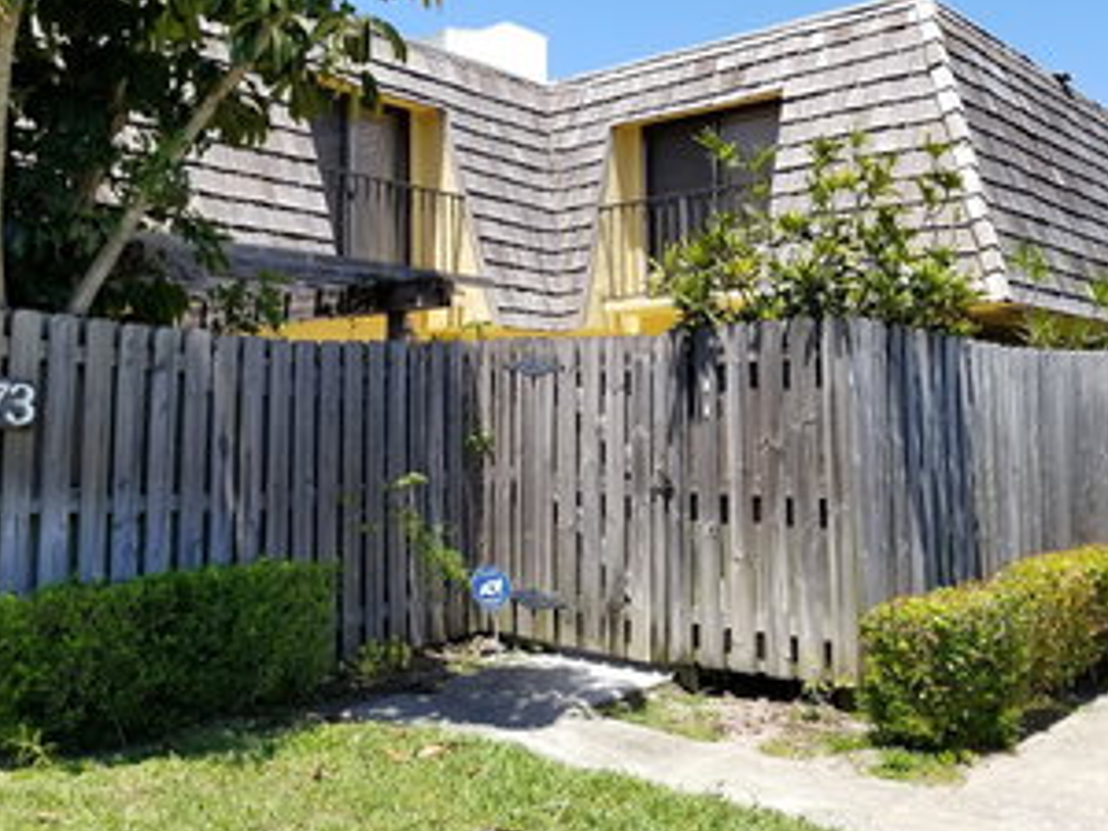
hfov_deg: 49.9
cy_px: 366
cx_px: 456
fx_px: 1184
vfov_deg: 38.6
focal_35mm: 37
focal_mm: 4.25
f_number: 1.7
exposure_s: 1/1370
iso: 50
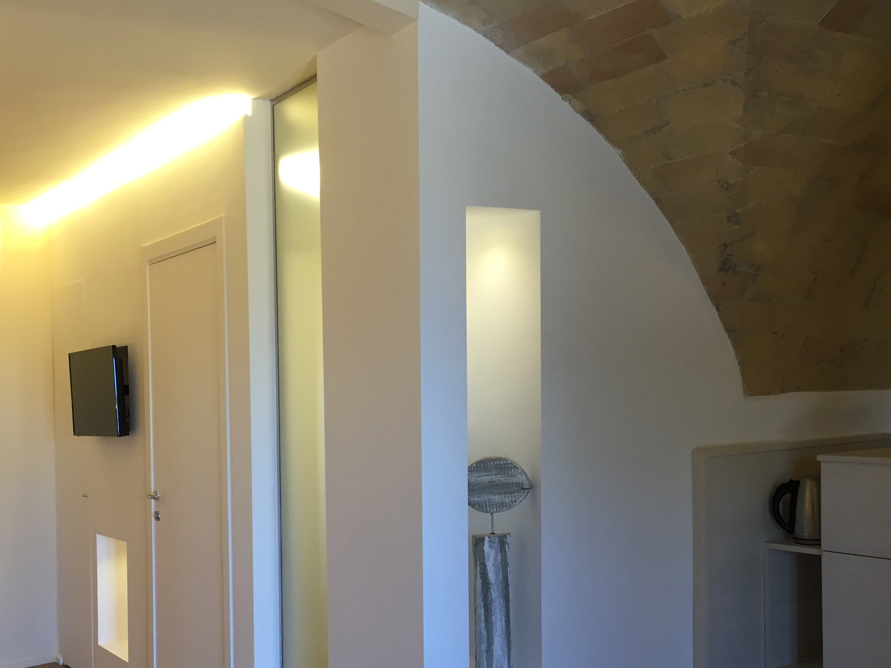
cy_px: 487
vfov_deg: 33.1
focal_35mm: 43
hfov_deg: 43.8
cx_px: 473
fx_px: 1107
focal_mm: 4.15
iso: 40
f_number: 2.2
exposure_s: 1/33
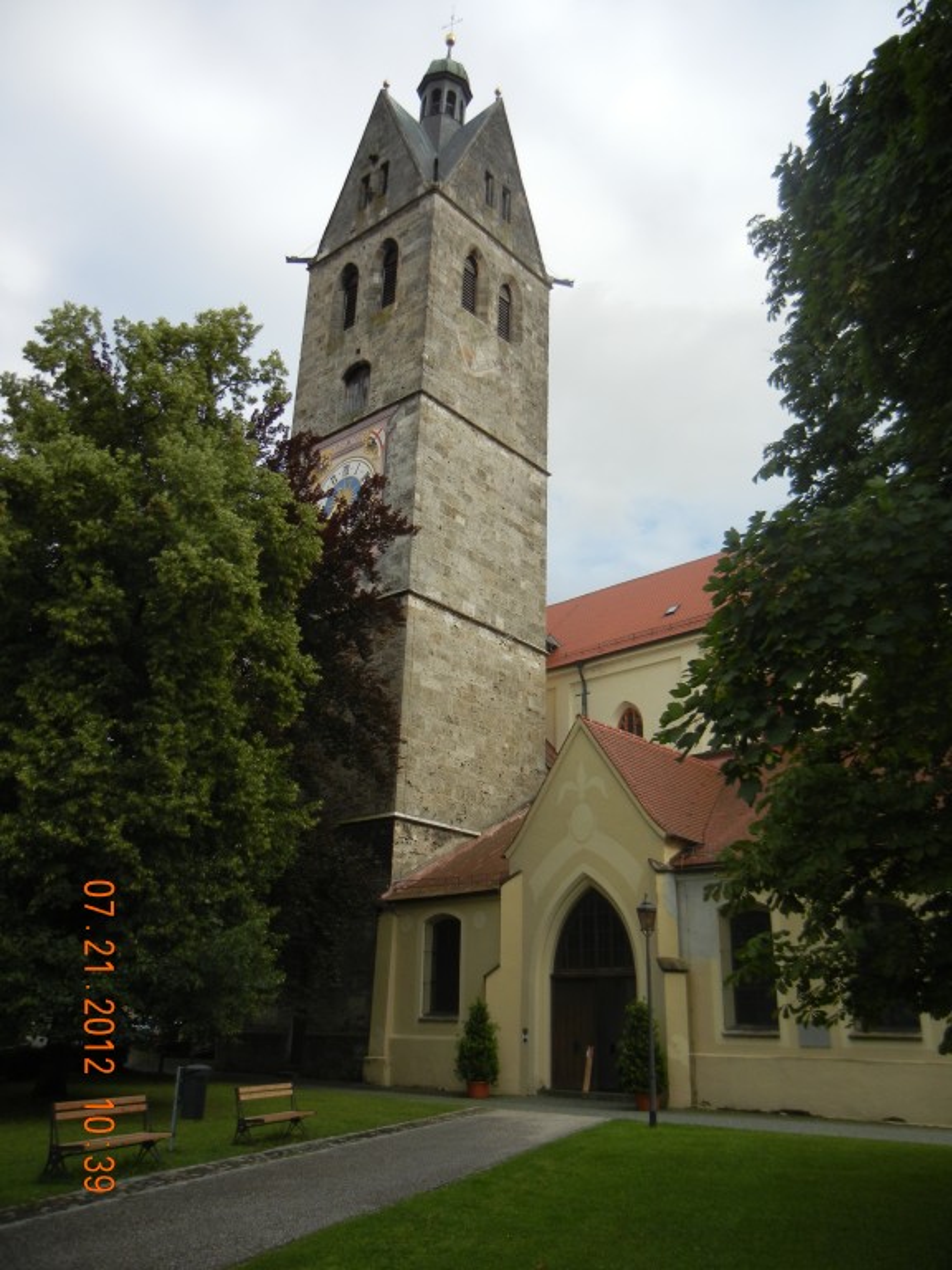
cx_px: 476
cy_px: 635
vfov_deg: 60.0
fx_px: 1100
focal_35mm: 30
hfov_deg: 46.8
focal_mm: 5.4
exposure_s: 1/920
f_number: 3.5
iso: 160
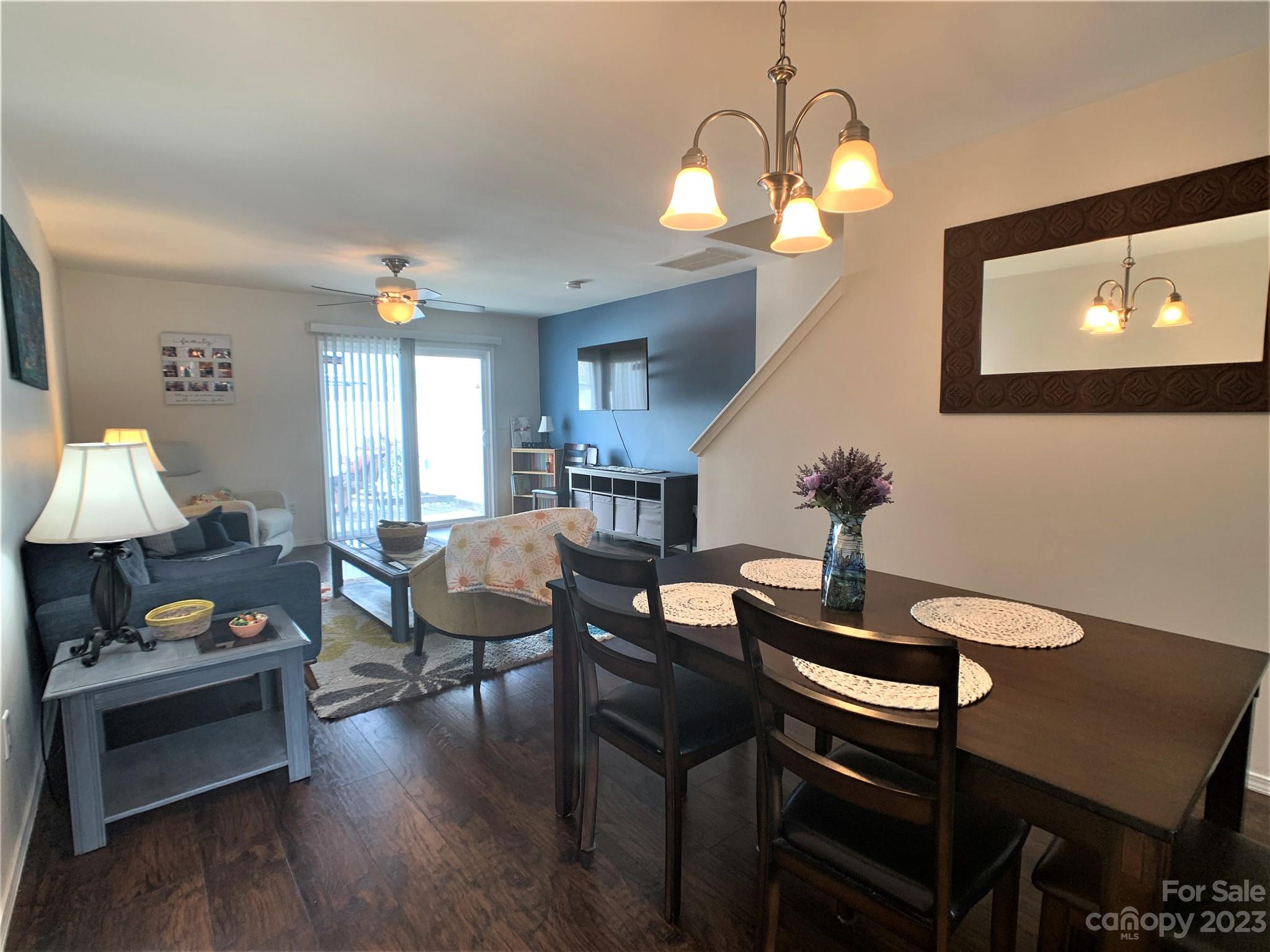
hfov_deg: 67.3
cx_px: 635
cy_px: 476
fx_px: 954
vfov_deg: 53.1
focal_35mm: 26
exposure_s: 1/60
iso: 50
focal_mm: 4.25
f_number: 1.8
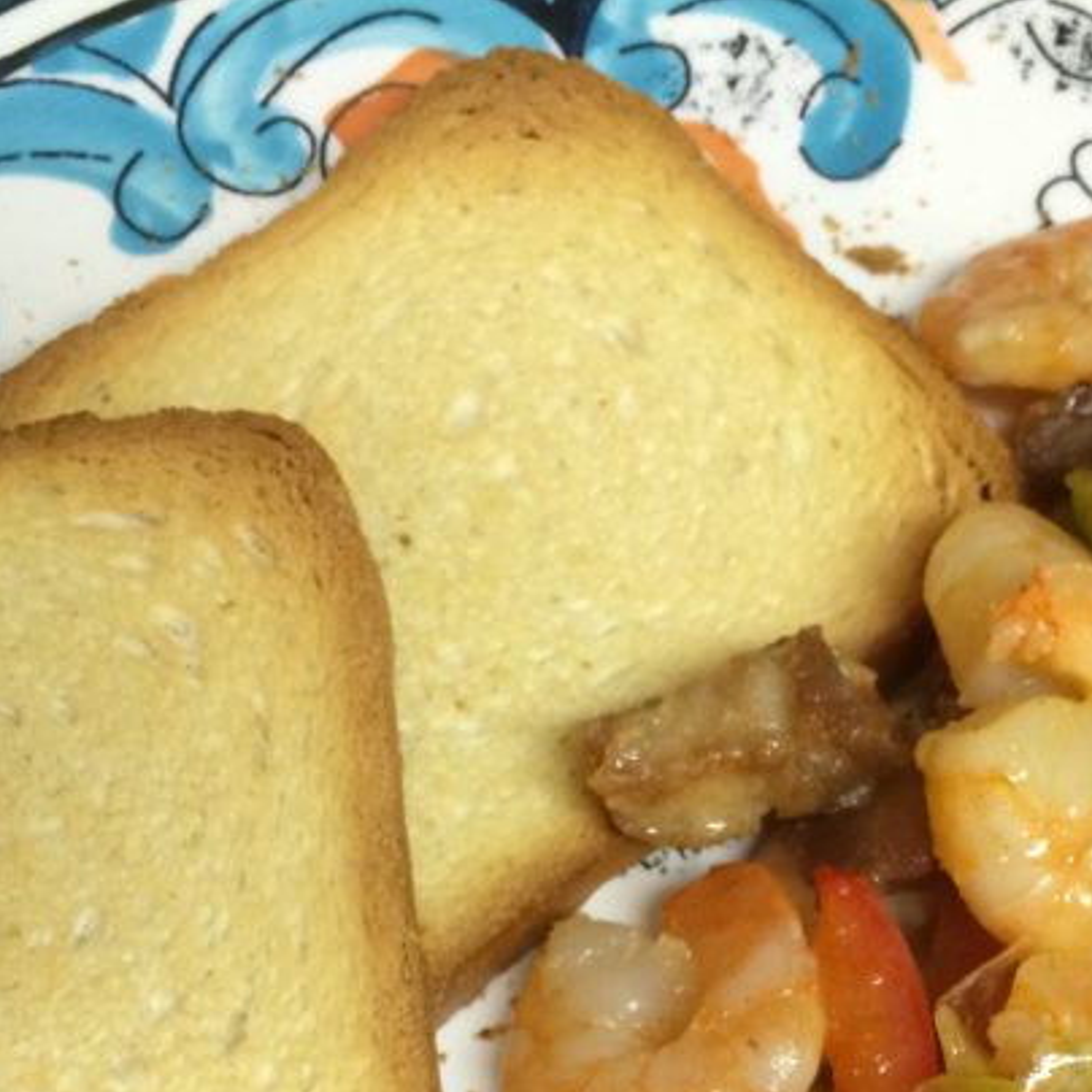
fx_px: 2320
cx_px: 814
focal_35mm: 65
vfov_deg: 25.5
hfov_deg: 26.2
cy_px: 1033
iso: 125
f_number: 2.2
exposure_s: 1/30
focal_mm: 4.15
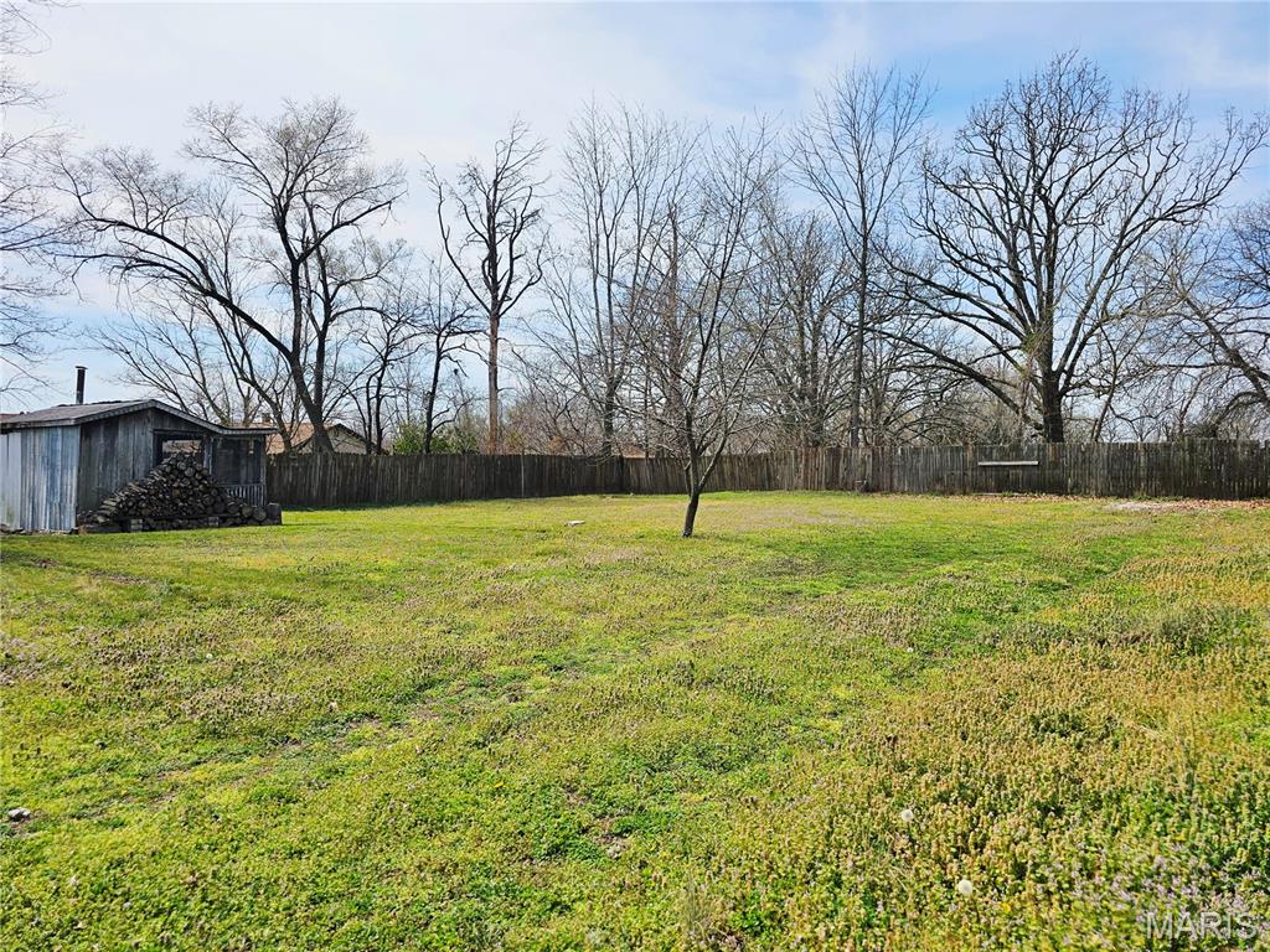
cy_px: 476
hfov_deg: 73.9
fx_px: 844
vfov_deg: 58.9
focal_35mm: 23
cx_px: 635
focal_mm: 6.3
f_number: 1.7
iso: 10
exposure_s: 1/1111
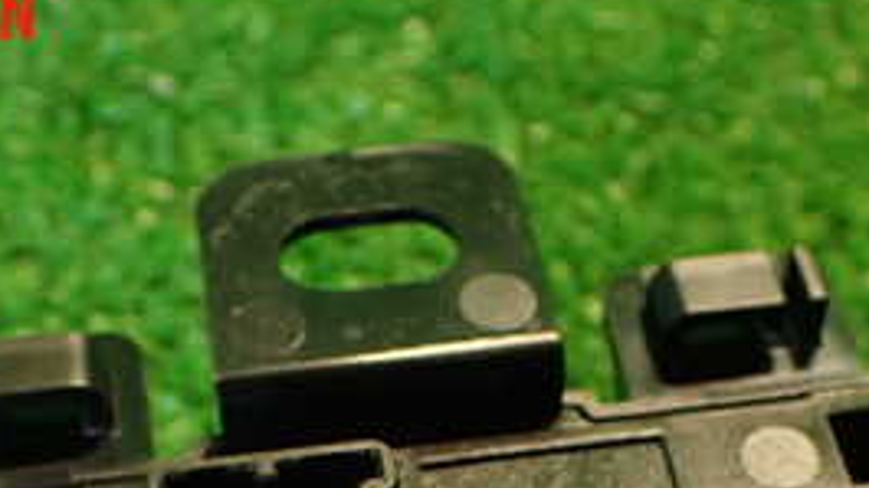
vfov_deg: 14.4
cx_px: 423
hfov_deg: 26.9
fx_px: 1820
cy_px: 714
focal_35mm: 79
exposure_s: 1/30
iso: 500
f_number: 2.4
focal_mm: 5.79
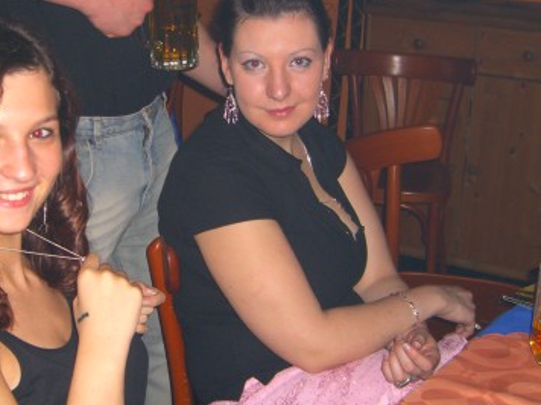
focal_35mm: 64
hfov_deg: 30.0
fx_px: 1000
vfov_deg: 22.9
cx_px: 172
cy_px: 176
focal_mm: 7.9
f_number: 2.8
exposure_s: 1/60
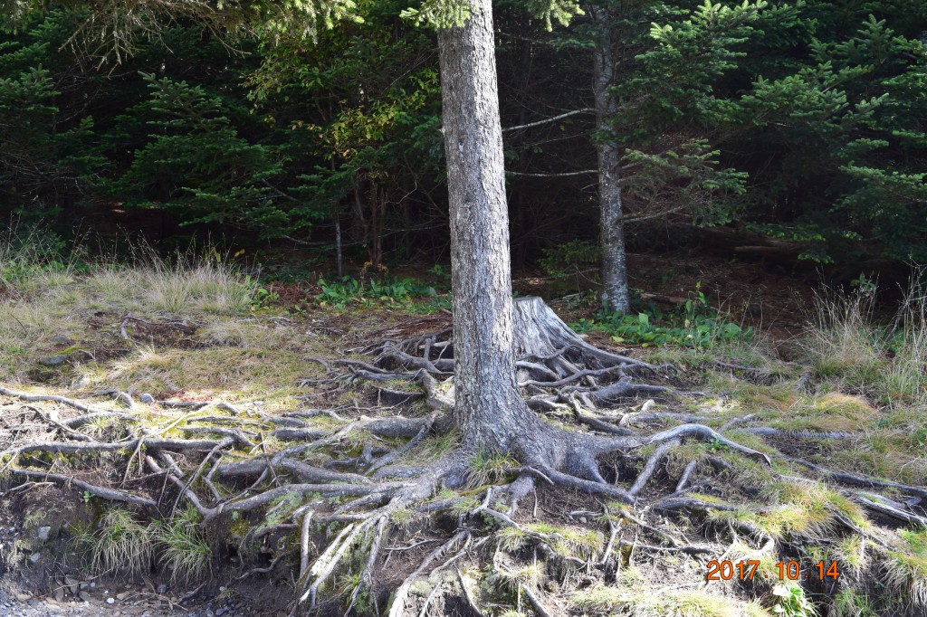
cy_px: 308
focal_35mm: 36
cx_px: 464
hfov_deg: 53.1
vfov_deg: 36.8
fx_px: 927
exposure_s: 1/80
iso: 400
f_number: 8
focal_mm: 24
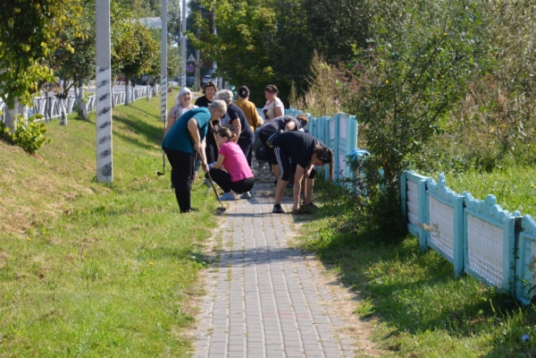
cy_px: 179
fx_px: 1295
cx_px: 268
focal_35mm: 87
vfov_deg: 15.7
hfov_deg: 23.4
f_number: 5.6
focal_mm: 58
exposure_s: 1/500
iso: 200
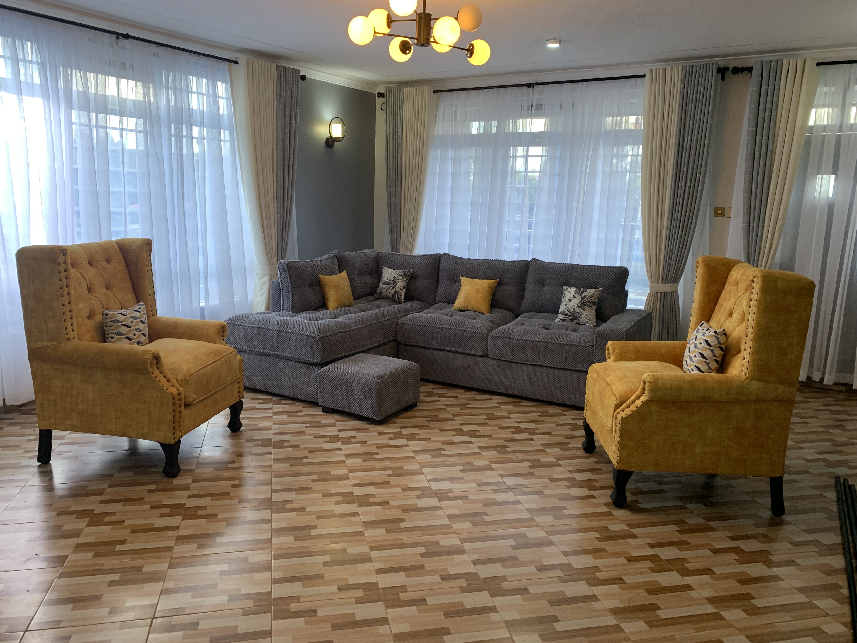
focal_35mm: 26
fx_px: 644
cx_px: 428
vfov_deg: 53.1
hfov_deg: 67.3
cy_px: 322
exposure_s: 1/50
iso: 80
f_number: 1.8
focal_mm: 4.25
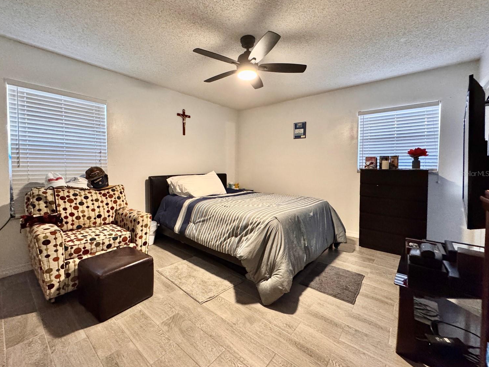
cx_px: 229
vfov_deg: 81.7
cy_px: 173
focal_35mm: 15
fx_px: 212
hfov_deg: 98.0
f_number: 2.2
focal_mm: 2.22
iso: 640
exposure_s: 1/60
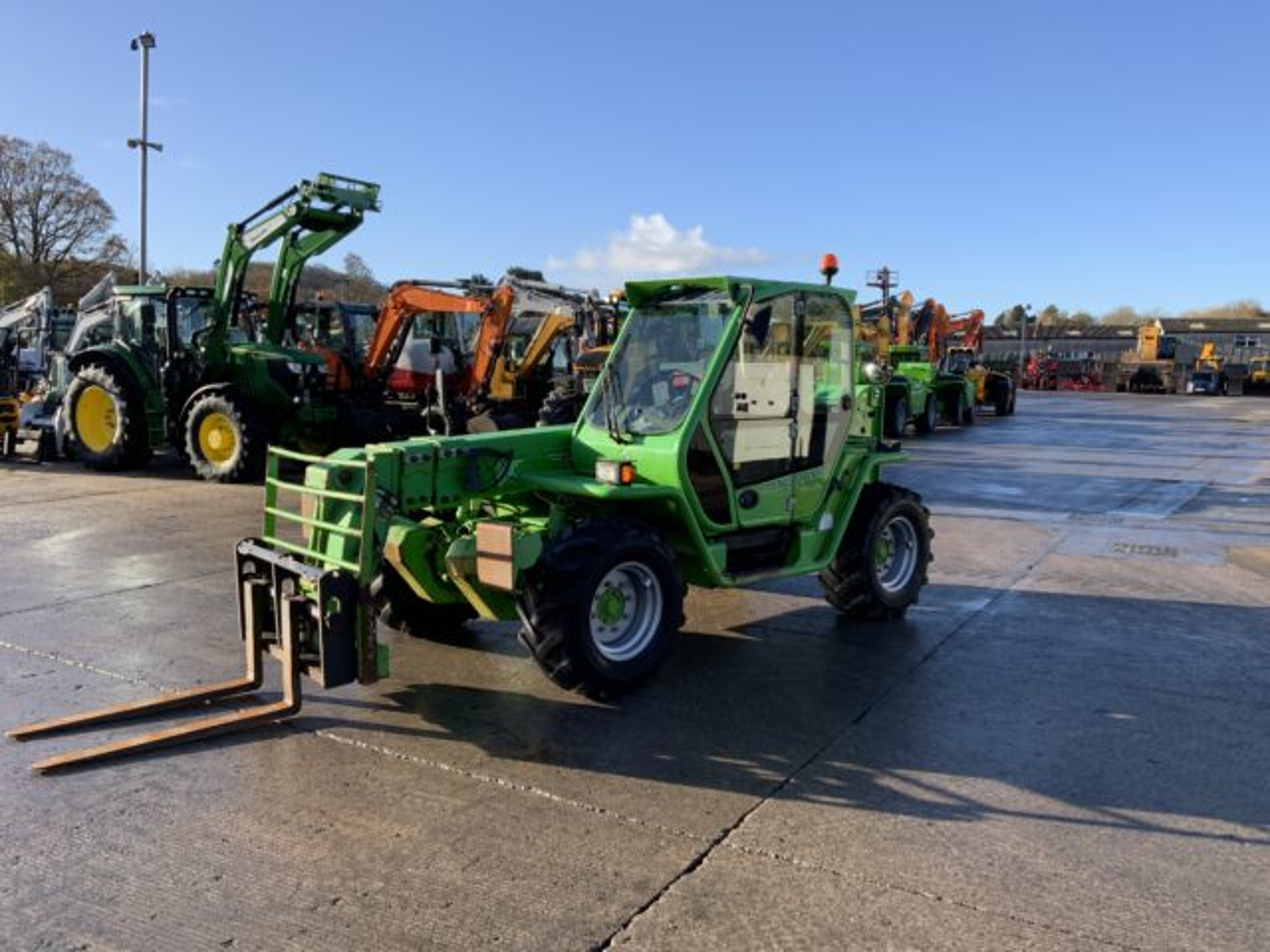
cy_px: 476
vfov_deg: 48.2
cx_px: 635
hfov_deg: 61.7
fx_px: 1064
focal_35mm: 29
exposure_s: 1/1035
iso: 16
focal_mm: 3
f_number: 1.8
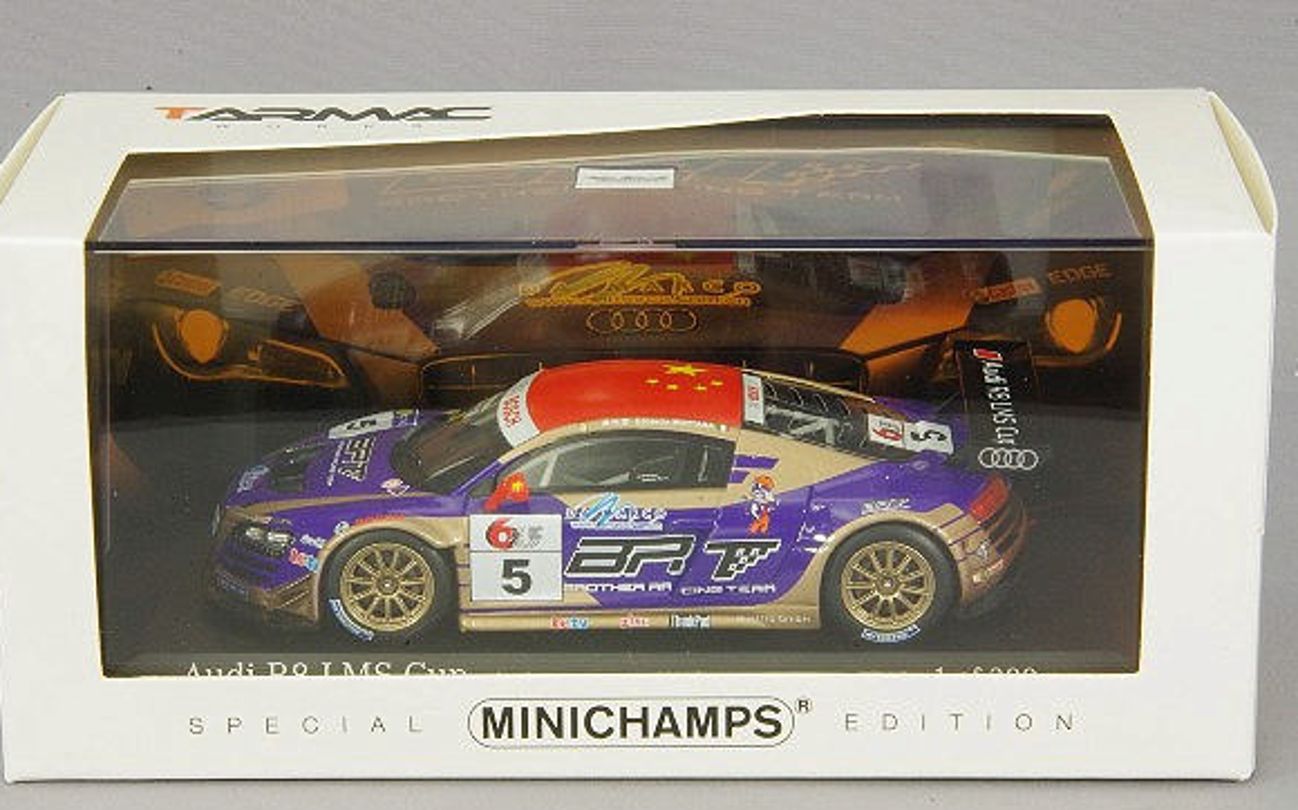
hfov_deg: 16.6
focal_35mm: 126
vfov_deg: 10.4
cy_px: 406
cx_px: 620
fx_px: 4455
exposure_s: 1/1.25
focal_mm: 75
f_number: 32
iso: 400
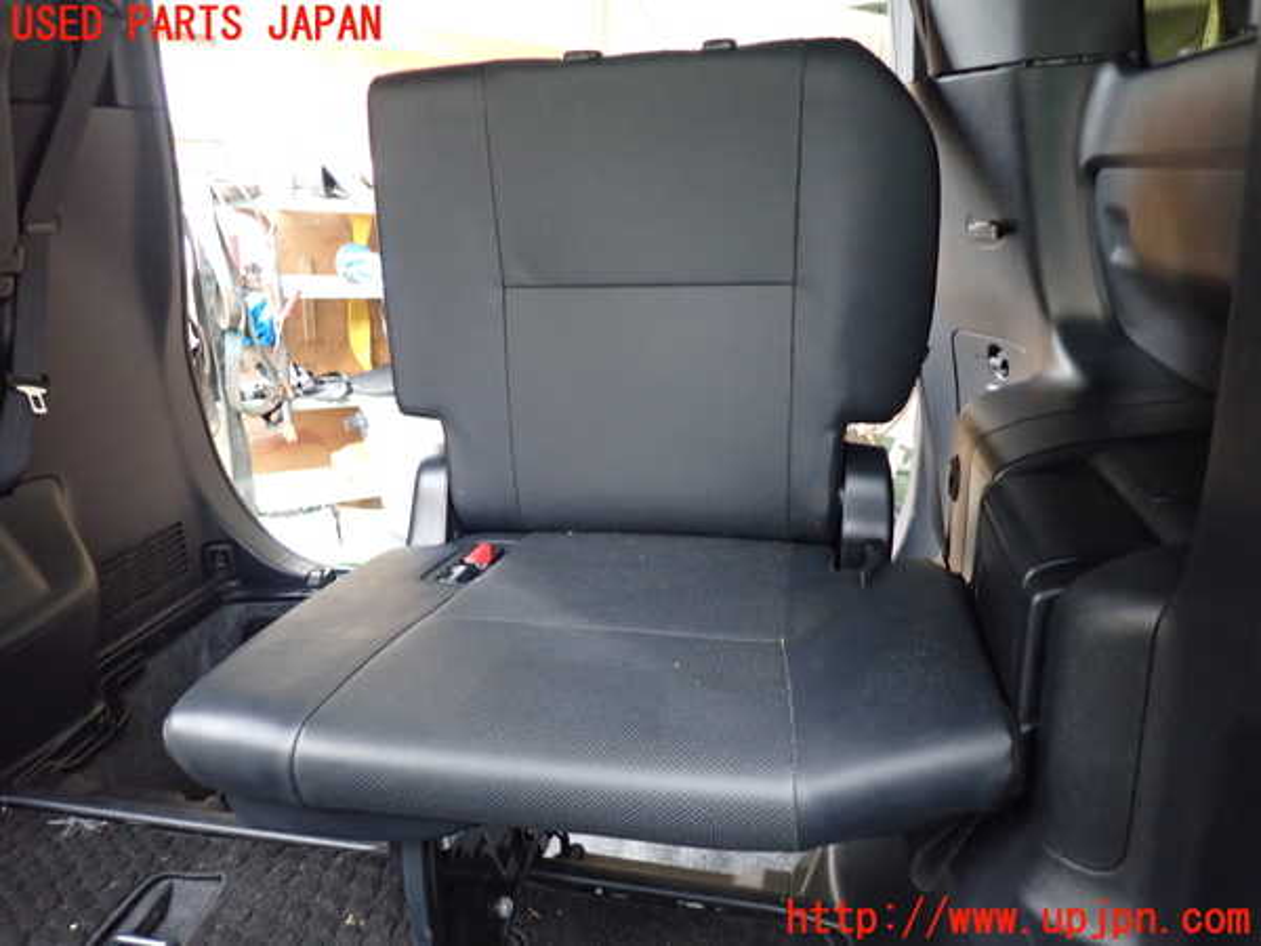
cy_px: 473
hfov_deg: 69.4
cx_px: 630
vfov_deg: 54.9
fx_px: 911
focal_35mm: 25
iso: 500
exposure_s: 1/30
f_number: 2
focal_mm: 4.5
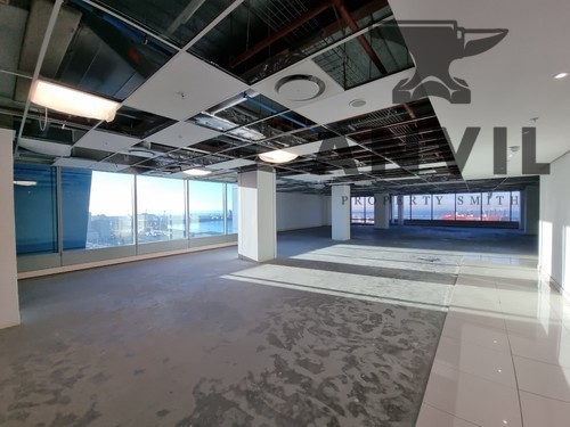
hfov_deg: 106.2
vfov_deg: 89.9
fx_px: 214
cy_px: 214
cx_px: 285
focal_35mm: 13
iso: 50
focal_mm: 2.2
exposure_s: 1/163
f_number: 2.2
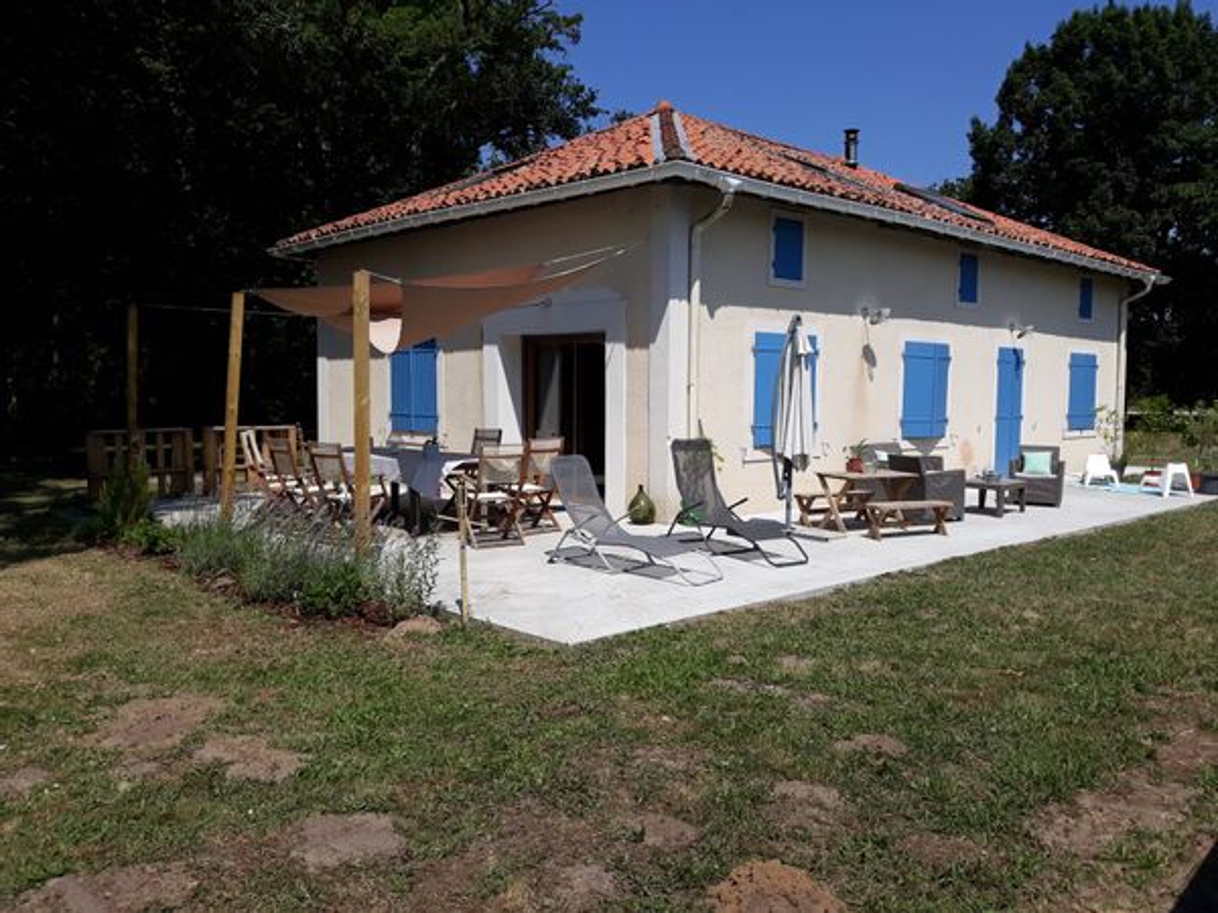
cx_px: 609
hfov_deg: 65.3
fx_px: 950
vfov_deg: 51.4
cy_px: 456
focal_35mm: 27
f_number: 1.7
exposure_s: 1/2985
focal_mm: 3.71
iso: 40
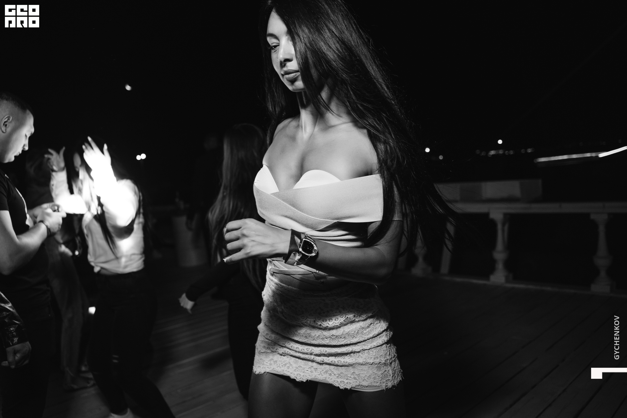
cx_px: 314
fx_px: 488
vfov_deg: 46.4
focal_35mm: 28
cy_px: 209
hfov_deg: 65.5
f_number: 2.8
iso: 1000
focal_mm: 28
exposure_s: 1/160
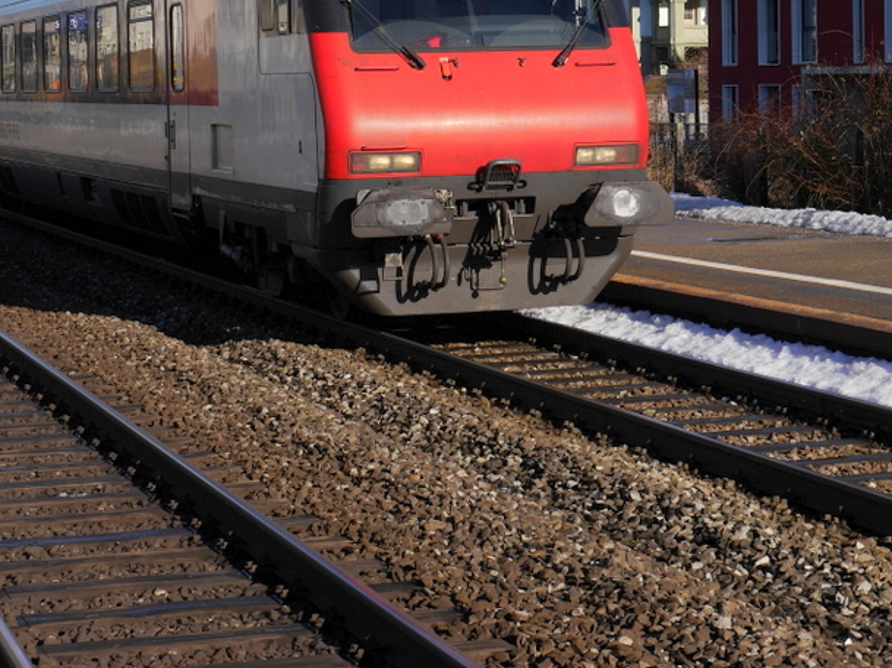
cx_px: 381
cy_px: 67
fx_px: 2421
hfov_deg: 20.9
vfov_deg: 15.5
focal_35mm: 94
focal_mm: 26
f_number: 9
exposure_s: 1/500
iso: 160
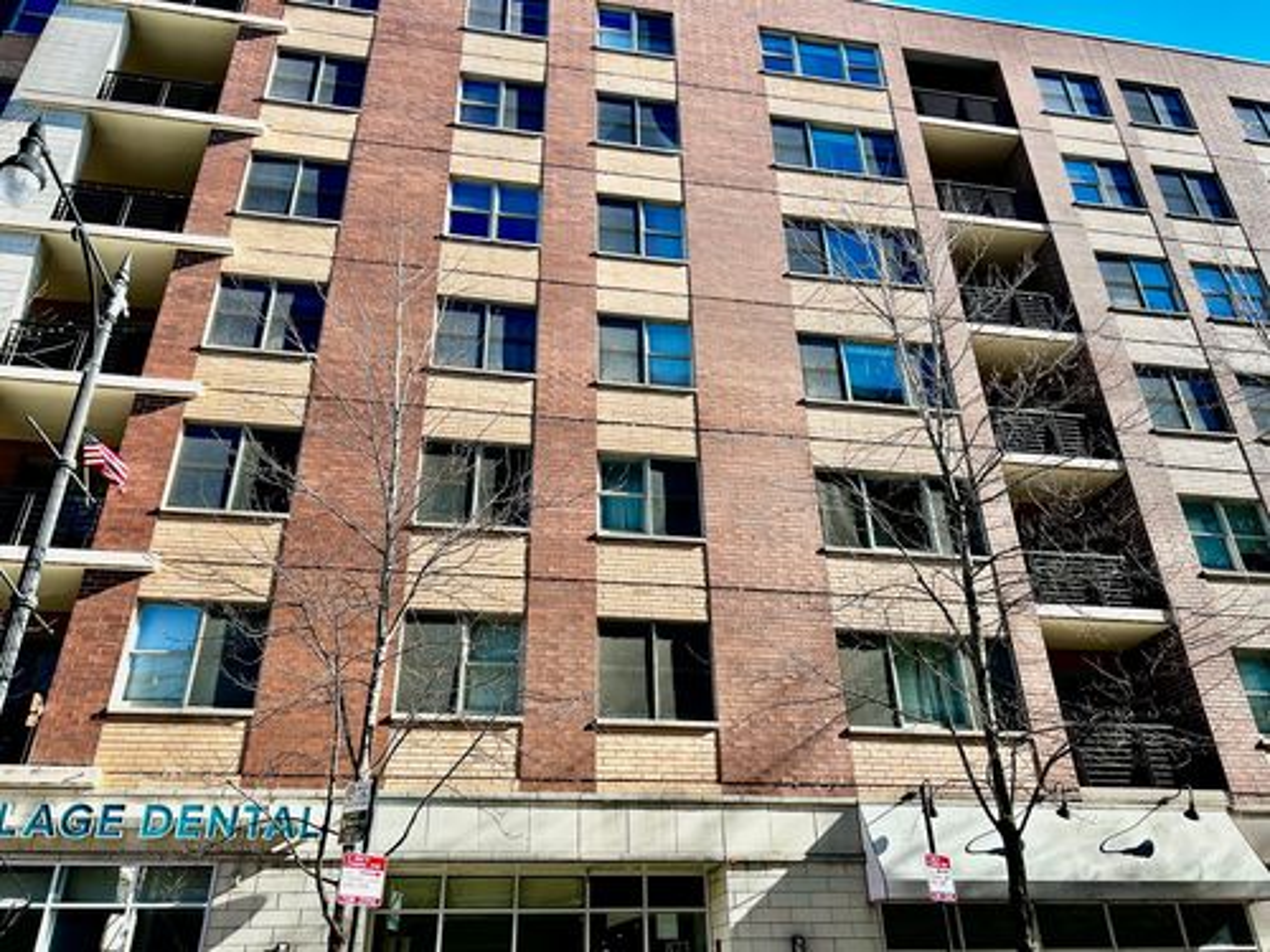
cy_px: 476
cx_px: 635
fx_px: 954
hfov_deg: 67.3
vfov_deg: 53.1
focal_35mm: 26
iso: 50
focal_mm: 5.7
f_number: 1.5
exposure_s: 1/1238
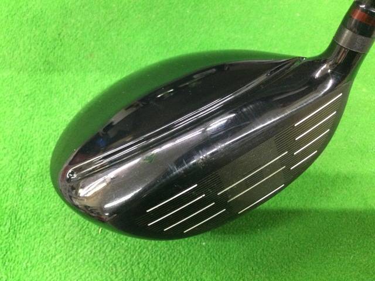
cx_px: 188
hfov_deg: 58.4
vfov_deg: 45.4
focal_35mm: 31
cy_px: 140
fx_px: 336
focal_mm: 3.3
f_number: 2.4
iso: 250
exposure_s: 1/15
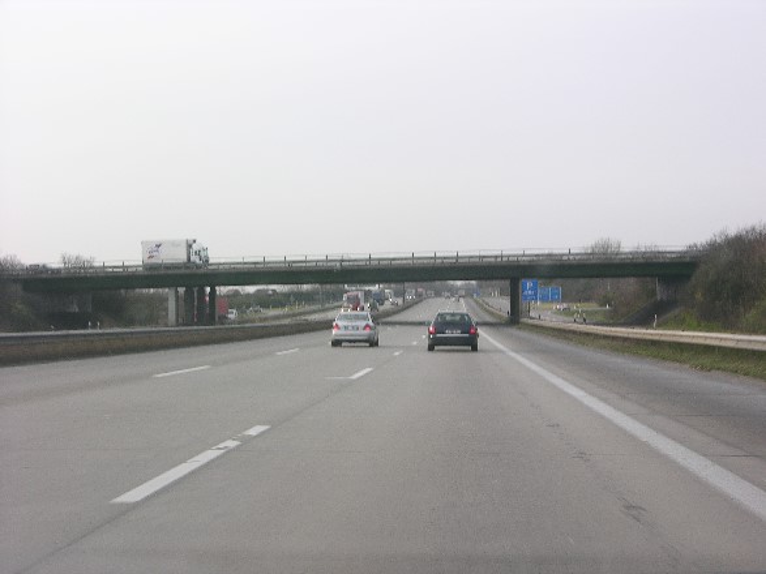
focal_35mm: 66
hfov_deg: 29.4
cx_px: 383
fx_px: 1460
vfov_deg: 22.2
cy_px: 287
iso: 50
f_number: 4.6
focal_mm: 16.8
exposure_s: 1/95.7
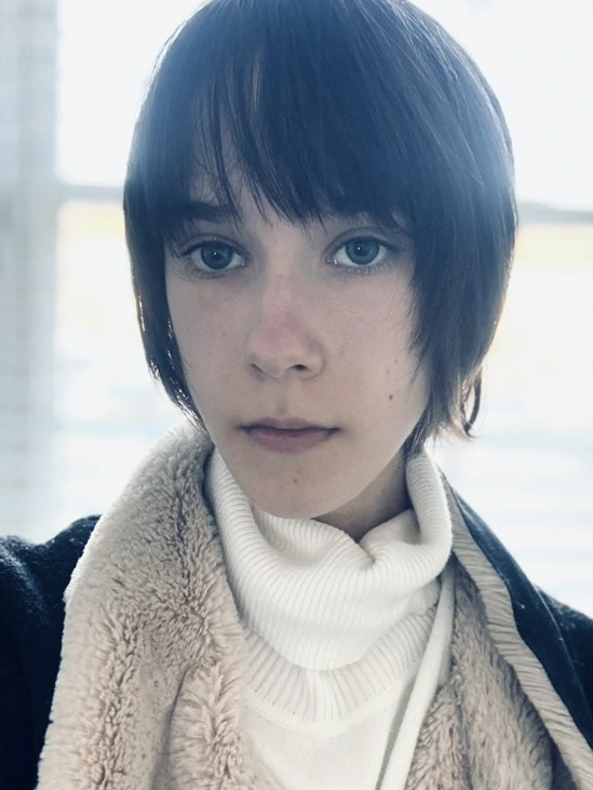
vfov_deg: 44.8
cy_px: 375
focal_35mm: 42
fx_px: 958
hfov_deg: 34.4
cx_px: 302
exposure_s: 1/60
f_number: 1.9
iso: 200
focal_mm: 2.69
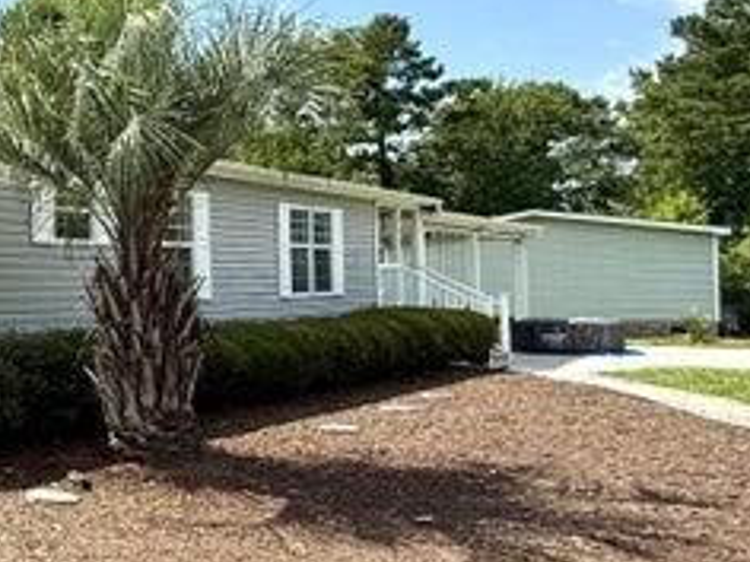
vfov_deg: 37.7
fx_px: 823
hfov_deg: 35.1
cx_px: -210
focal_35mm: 38
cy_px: 267
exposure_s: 1/1572
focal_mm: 2.22
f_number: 2.2
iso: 50
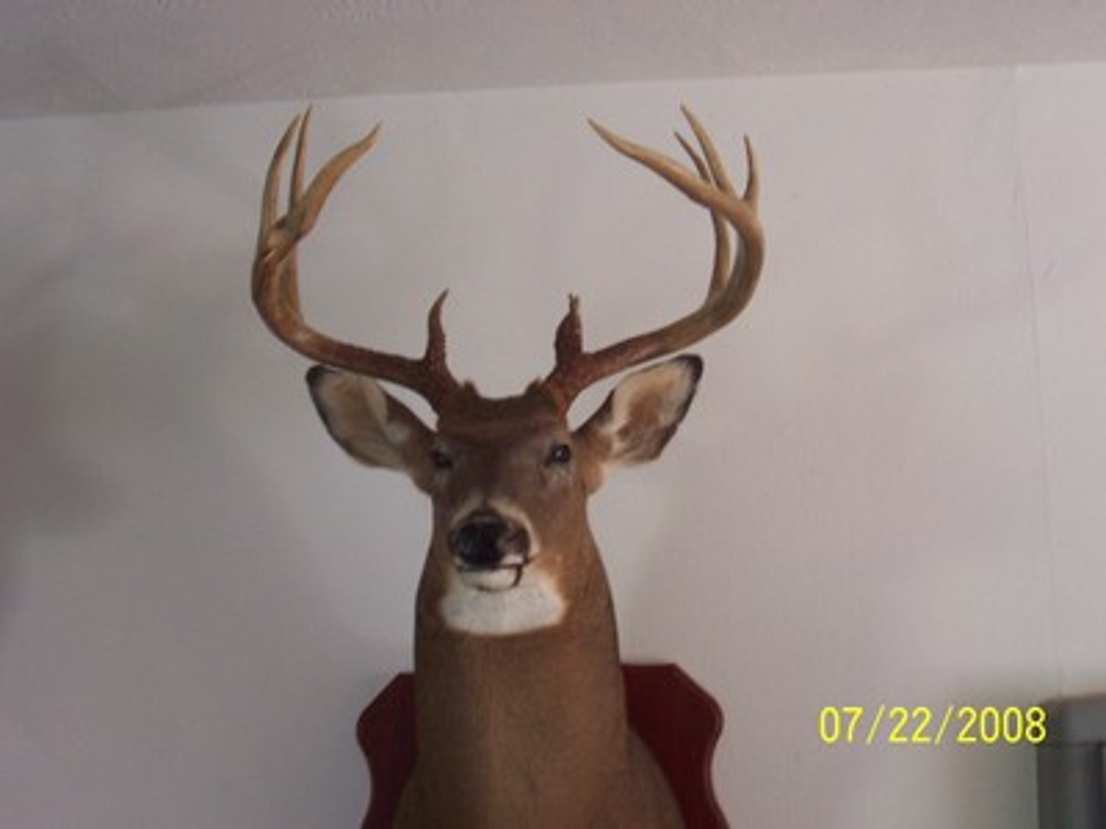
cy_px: 414
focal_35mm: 46
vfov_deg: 31.5
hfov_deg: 41.2
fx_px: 1470
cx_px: 553
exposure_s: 1/8
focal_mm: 7
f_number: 3
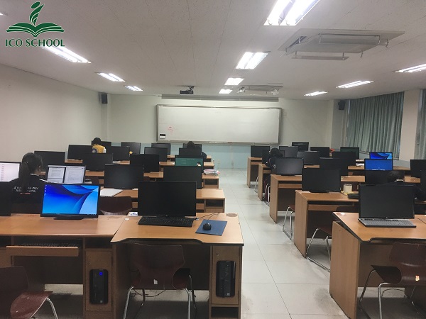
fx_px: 357
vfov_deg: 48.2
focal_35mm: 29
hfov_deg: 61.7
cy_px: 160
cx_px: 213
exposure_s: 1/30
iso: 40
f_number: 2.2
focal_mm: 4.15
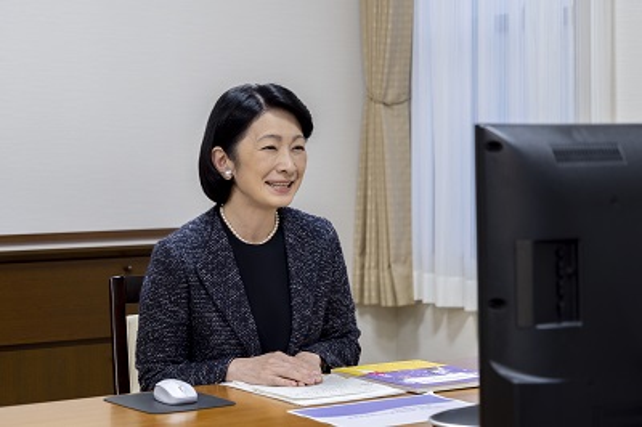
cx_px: 321
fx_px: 1425
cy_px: 214
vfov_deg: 17.0
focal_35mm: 80
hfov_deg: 25.4
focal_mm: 80
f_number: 5.6
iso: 1000
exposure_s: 1/125
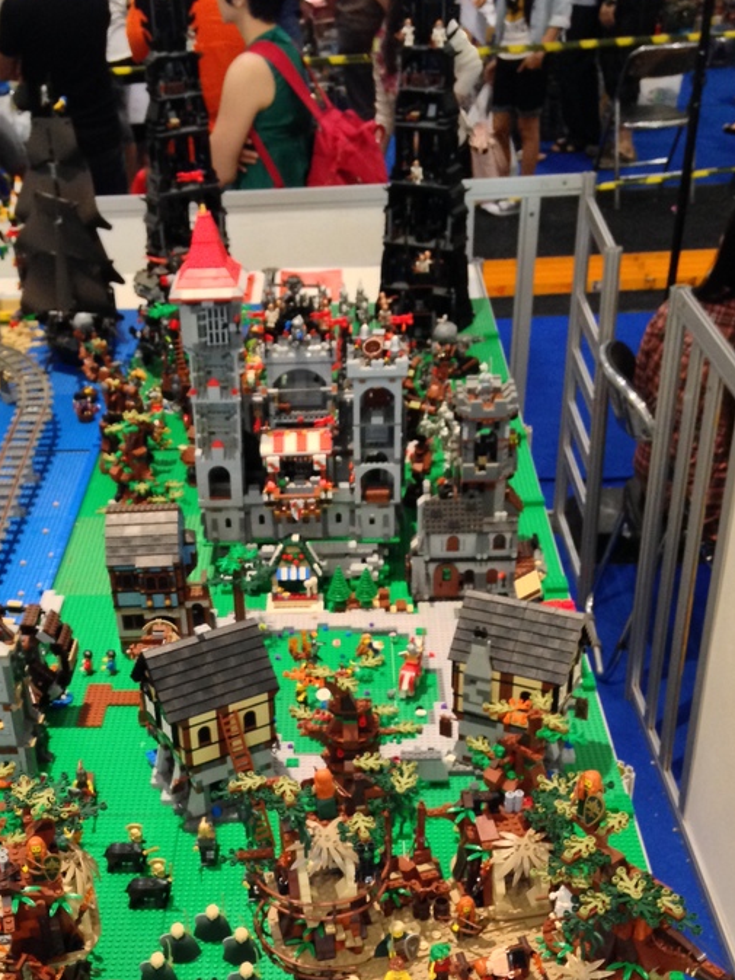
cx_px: 275
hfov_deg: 30.2
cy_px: 691
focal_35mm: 48
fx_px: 1358
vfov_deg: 39.0
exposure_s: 1/20
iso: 250
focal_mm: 4.12
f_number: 2.4
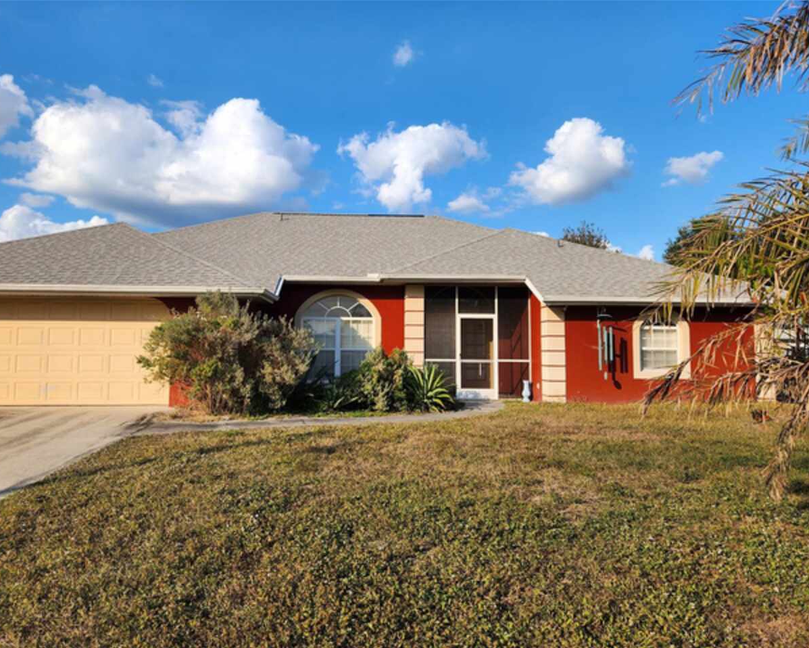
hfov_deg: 70.2
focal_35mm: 24
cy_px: 324
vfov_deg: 58.8
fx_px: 575
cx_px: 380
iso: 20
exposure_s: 1/1399
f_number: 1.8
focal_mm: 5.4
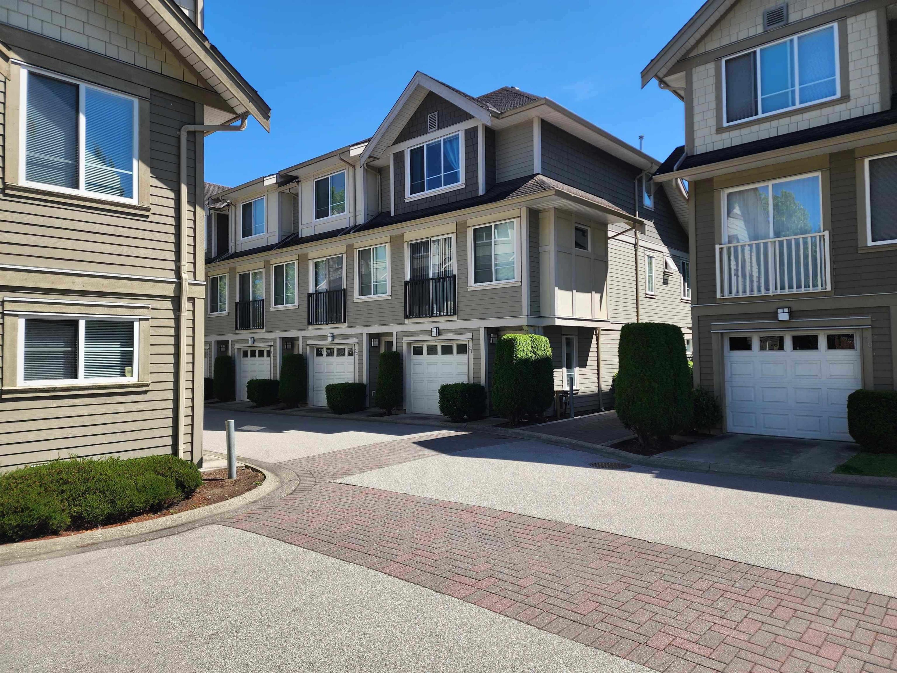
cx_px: 448
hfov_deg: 73.9
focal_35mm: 23
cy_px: 336
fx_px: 596
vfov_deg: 58.9
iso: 12
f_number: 1.8
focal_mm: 6.4
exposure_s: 1/560
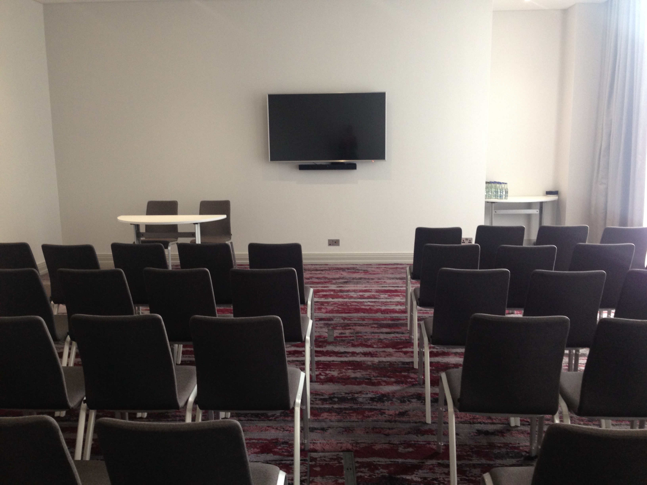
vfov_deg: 42.9
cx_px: 324
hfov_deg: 55.4
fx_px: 617
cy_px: 242
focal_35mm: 33
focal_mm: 4.12
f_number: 2.4
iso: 100
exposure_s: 1/20
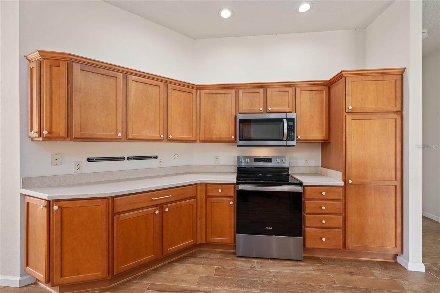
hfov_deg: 100.4
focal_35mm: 15
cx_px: 220
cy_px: 146
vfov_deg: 77.3
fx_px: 183
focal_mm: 15
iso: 200
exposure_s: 1/10
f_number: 7.1
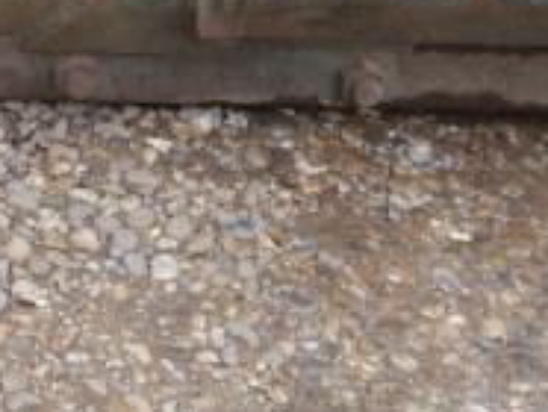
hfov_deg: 10.1
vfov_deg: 7.8
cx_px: -342
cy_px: -277
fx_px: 2964
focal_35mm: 187
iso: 160
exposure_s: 1/125
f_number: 4.5
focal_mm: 17
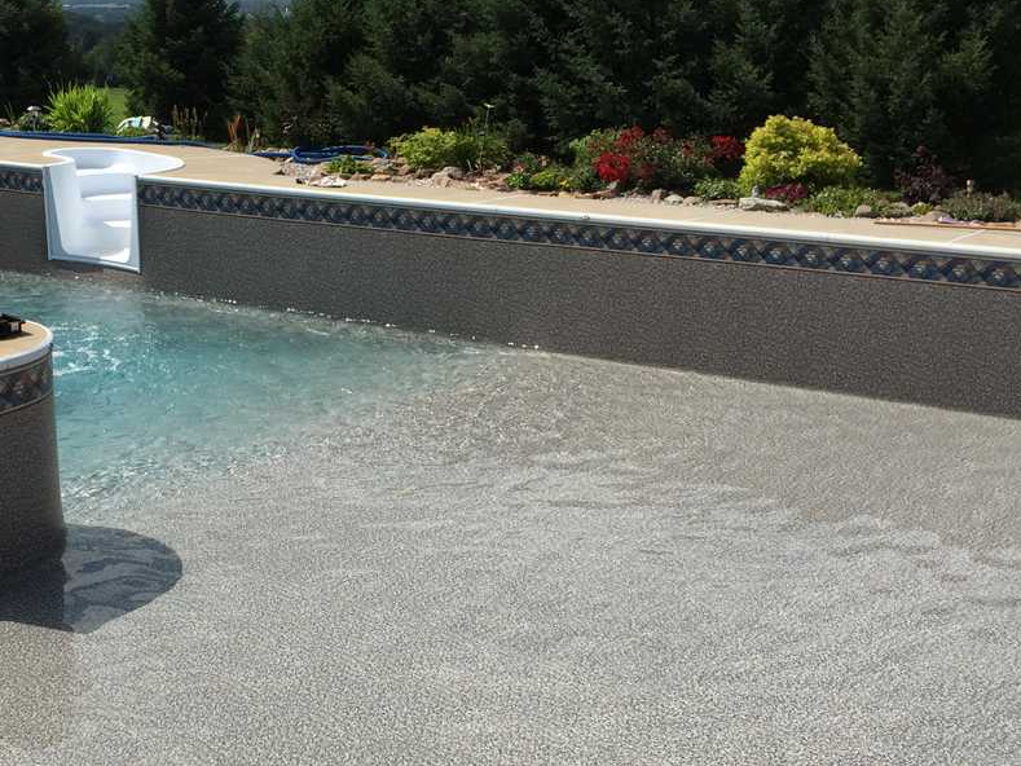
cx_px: 283
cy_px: 514
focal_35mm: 49
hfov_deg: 38.1
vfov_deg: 29.5
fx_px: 1445
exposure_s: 1/3049
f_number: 2.2
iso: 32
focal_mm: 4.15
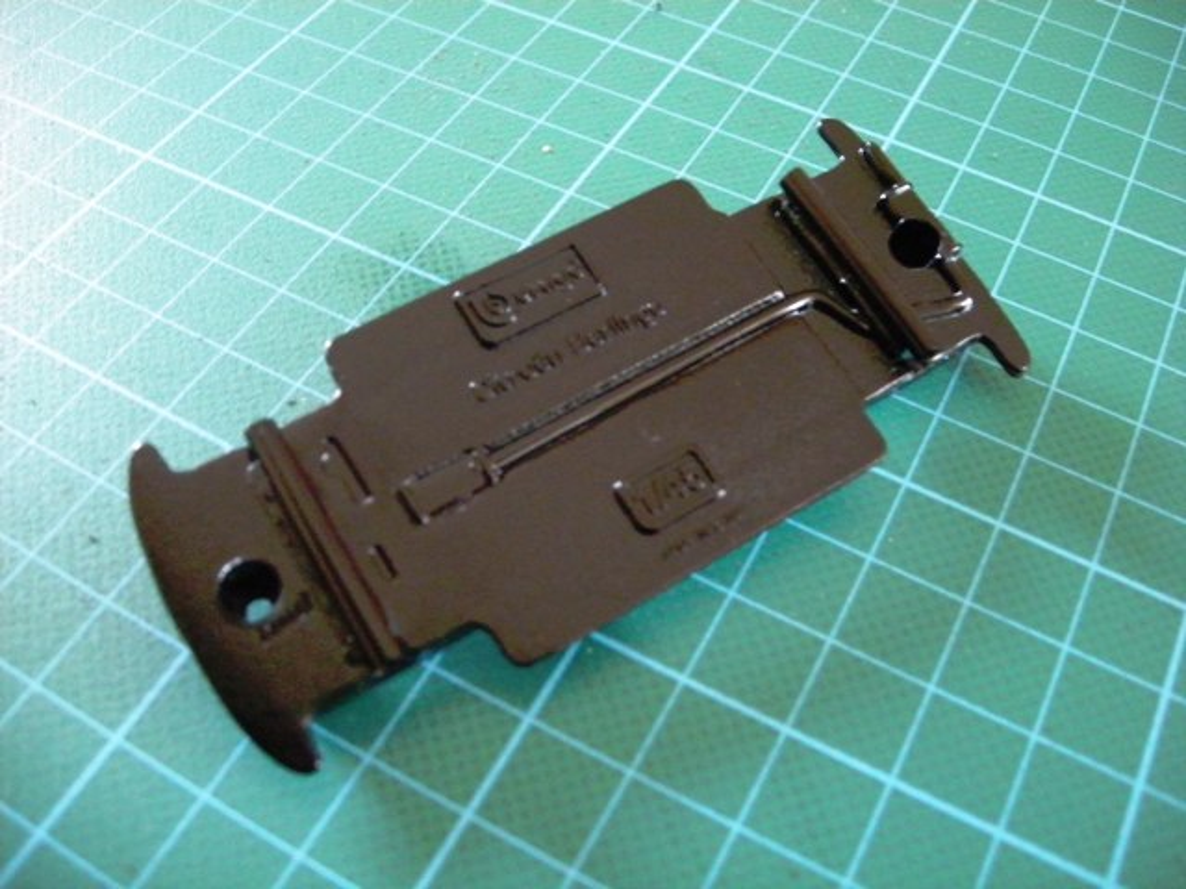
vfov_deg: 40.7
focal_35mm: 35
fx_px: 1199
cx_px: 593
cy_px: 444
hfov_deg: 52.6
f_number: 2.8
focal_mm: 5.7
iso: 800
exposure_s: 1/3.4
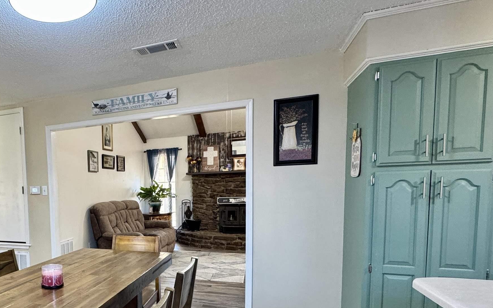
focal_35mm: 26
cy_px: 215
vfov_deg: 46.6
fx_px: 349
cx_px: 91
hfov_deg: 63.6
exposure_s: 1/60
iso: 250
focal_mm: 2.22
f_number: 2.2
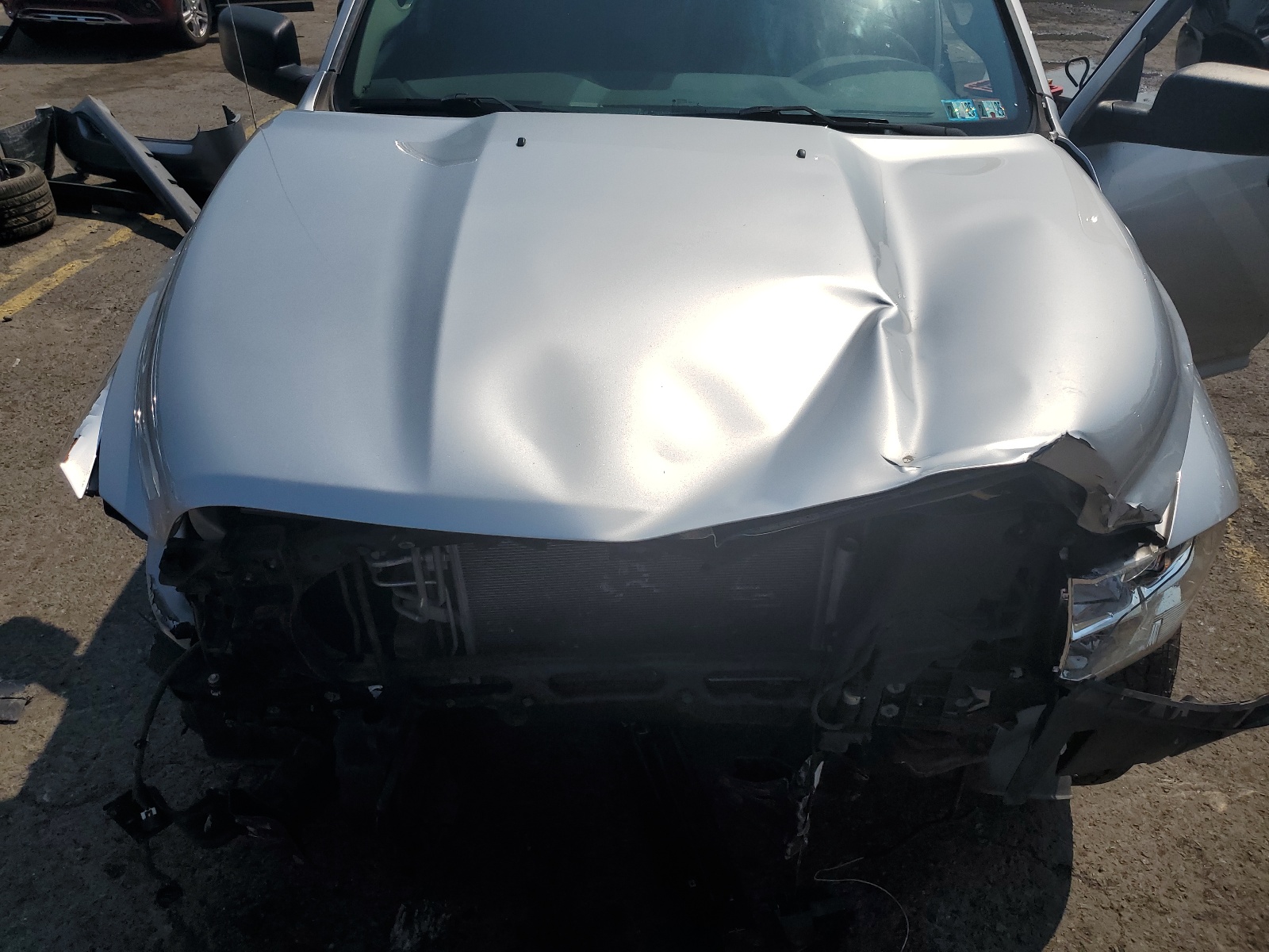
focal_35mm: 26
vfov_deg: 53.1
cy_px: 476
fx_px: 953
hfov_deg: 67.3
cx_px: 634
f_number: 1.5
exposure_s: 1/10000
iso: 50
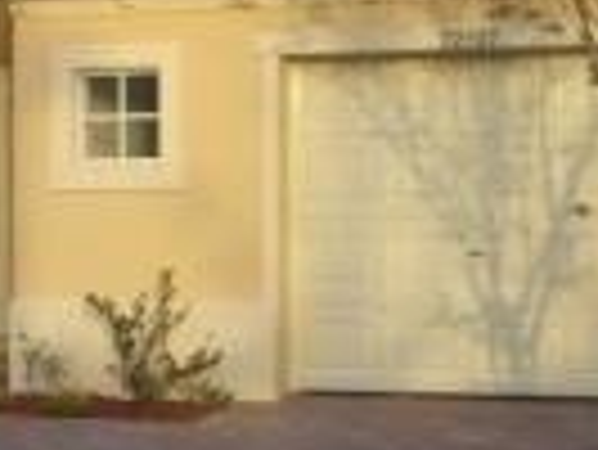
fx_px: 2040
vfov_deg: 12.6
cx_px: 27
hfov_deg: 16.4
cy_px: 220
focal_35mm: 118
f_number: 2.6
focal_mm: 5.8
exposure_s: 1/400
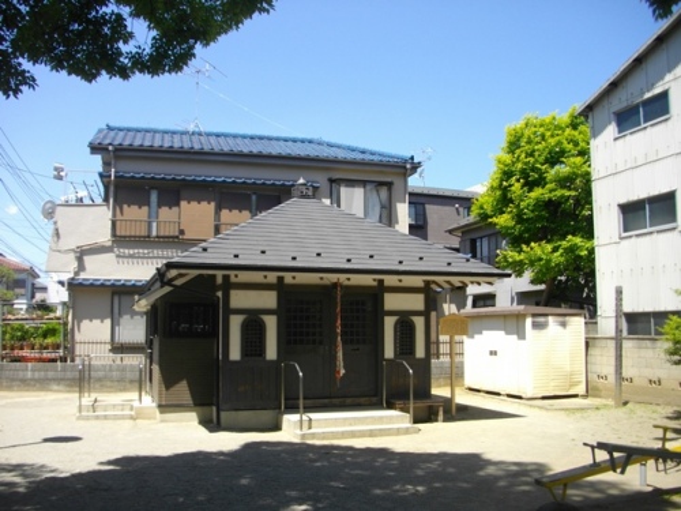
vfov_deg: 44.2
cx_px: 340
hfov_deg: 56.8
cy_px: 256
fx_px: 630
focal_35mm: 32
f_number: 2.9
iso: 100
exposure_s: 1/800
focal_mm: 5.7
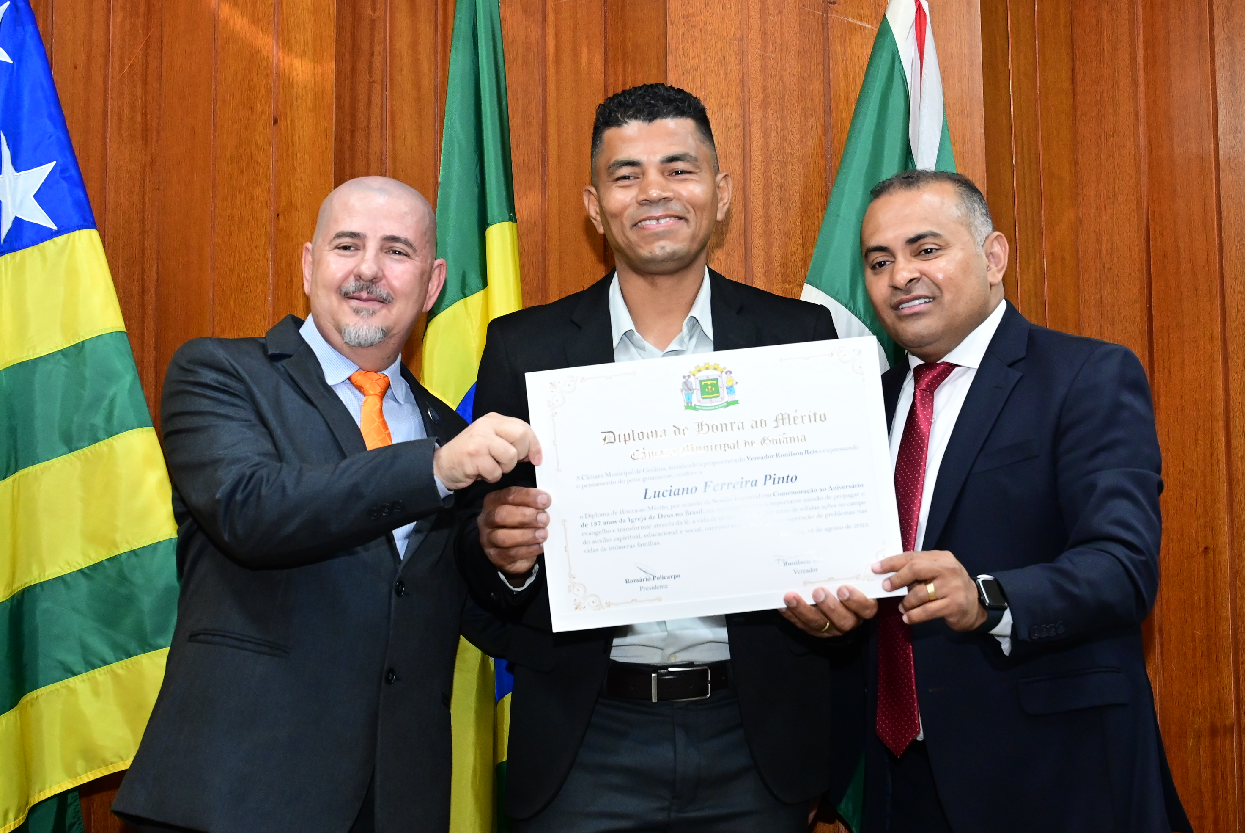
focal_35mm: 67
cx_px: 622
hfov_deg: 30.1
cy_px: 416
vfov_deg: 20.3
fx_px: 2319
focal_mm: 45
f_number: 4.5
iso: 4000
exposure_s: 1/125
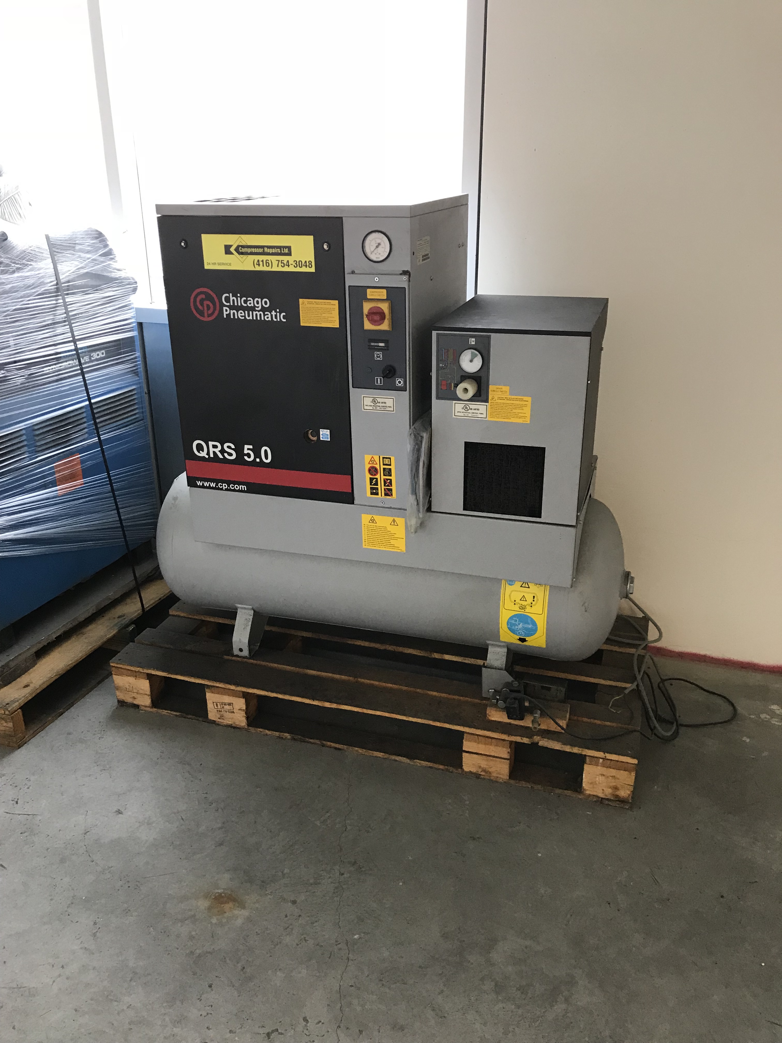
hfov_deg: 49.7
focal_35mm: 28
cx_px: 391
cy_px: 522
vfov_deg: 63.4
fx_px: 843
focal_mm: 3.99
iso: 40
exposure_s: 1/30
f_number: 1.8
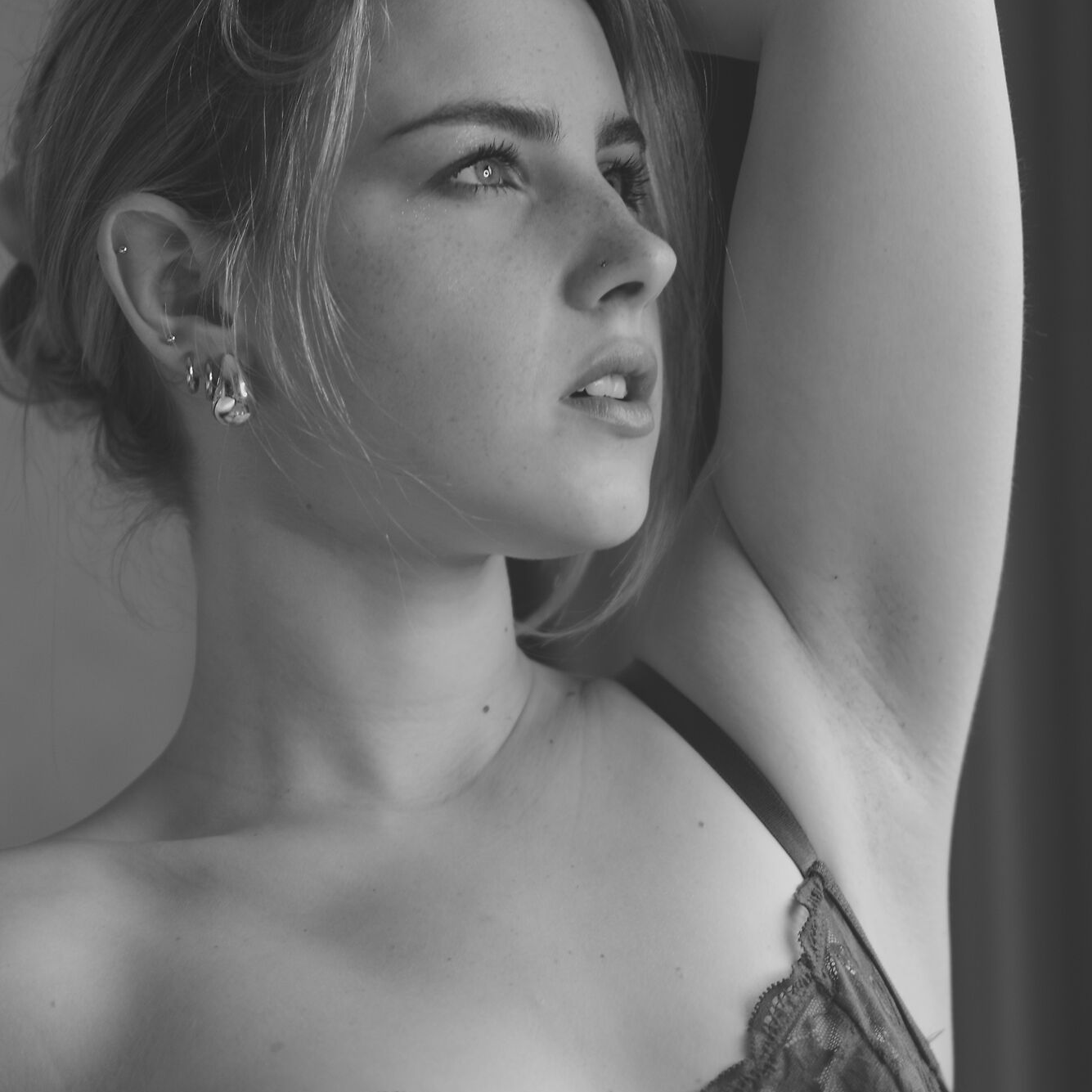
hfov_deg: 9.0
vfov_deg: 9.0
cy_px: 679
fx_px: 6924
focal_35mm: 194
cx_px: 504
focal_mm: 85
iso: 200
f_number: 2
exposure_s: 1/160
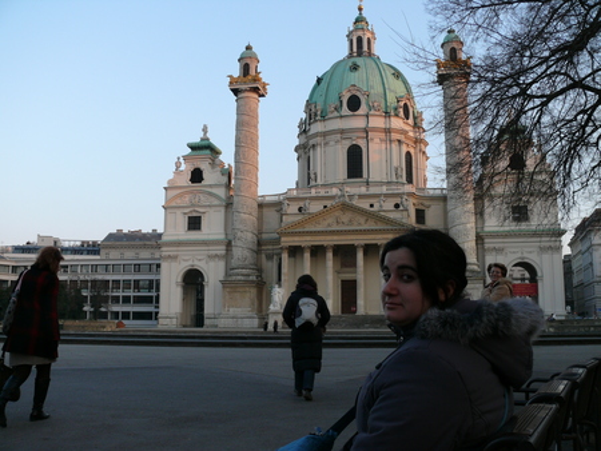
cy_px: 226
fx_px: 608
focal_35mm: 35
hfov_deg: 52.6
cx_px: 300
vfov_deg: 40.7
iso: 100
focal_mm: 7.4
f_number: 3.6
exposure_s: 1/100
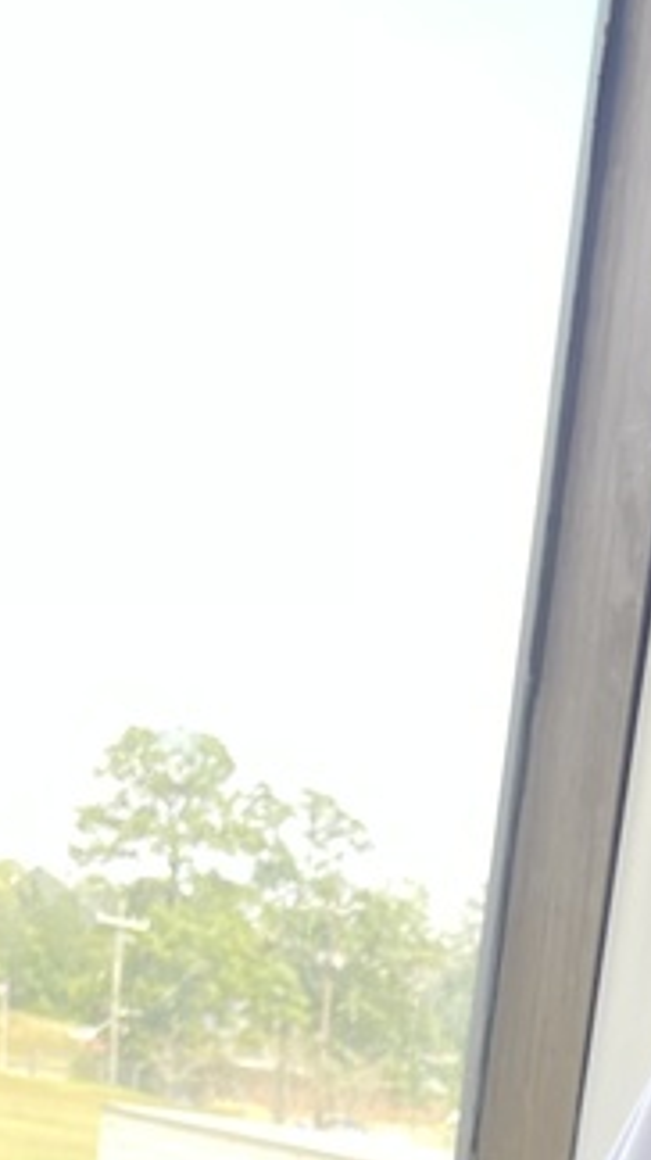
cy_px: 1736
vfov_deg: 21.0
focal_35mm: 86
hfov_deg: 13.7
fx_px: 2642
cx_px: 755
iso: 50
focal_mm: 5.1
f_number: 1.6
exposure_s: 1/121
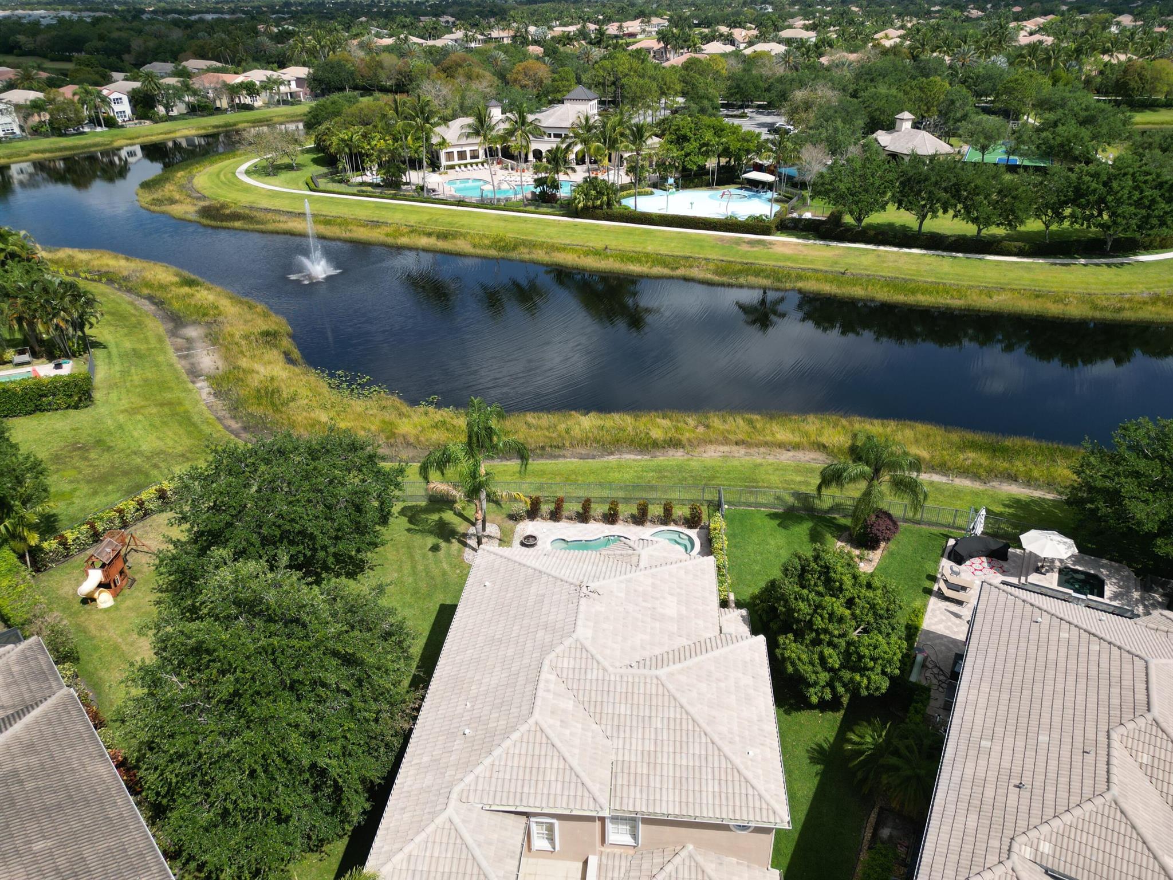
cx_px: 586
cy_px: 440
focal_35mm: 24
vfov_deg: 56.8
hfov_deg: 71.6
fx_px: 813
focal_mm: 6.72
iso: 140
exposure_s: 1/4000
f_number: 1.7
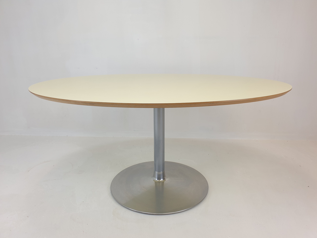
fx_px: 238
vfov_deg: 53.1
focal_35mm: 26
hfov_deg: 67.3
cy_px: 119
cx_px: 158
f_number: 2.4
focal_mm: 4.3
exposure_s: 1/108
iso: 50
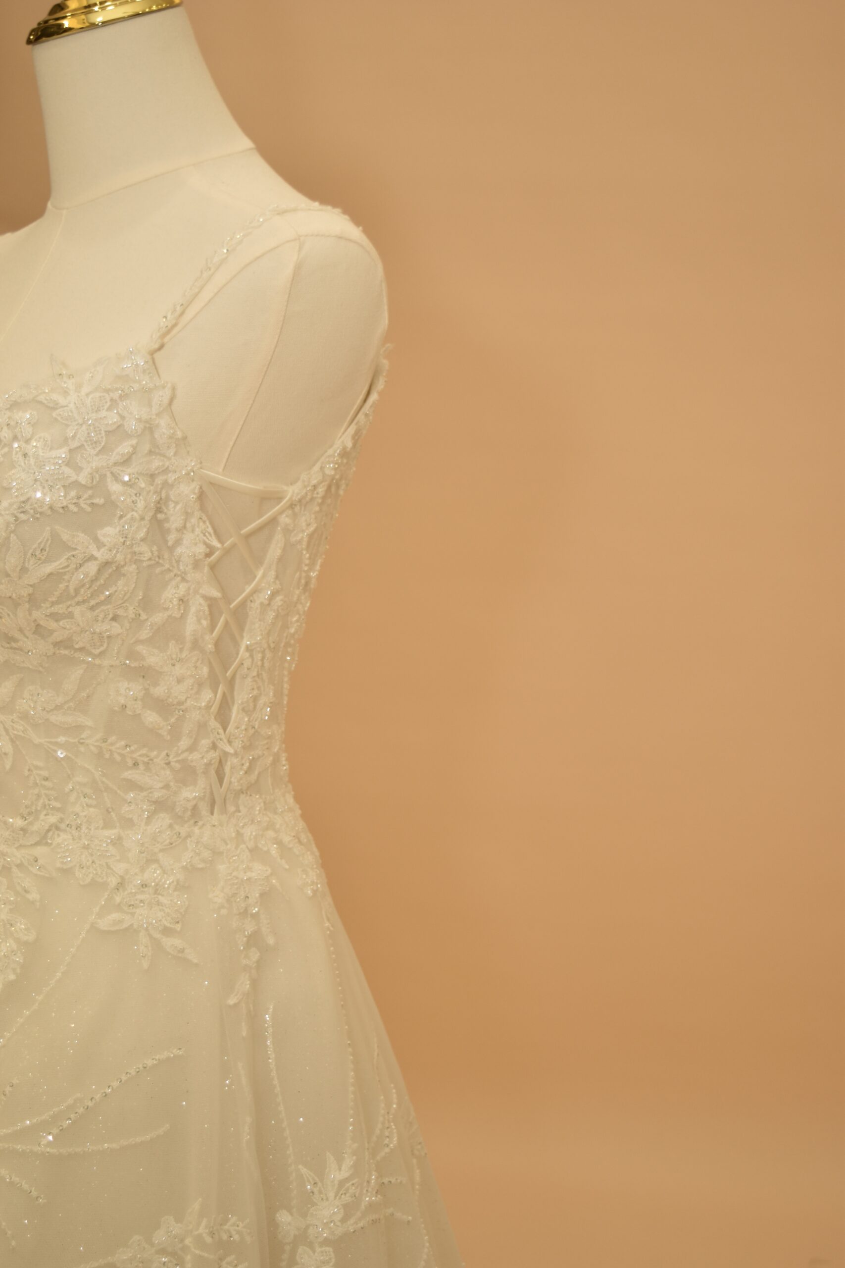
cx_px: 422
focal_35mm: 51
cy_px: 634
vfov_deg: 38.9
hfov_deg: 26.5
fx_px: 1795
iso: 250
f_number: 4.5
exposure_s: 1/80
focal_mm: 34
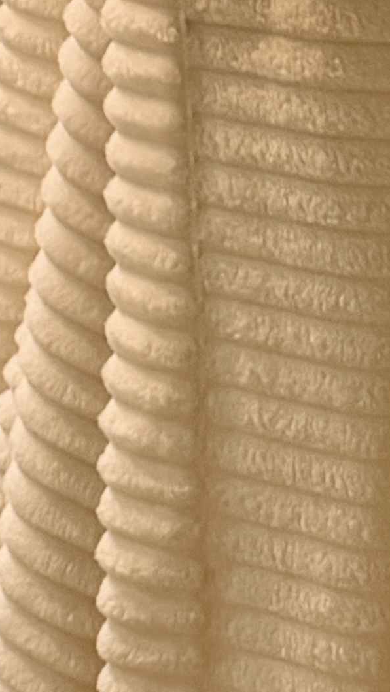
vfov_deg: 13.2
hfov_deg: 7.7
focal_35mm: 141
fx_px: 2591
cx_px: -691
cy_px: -678
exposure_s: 1/60
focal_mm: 6.76
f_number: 1.78
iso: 500
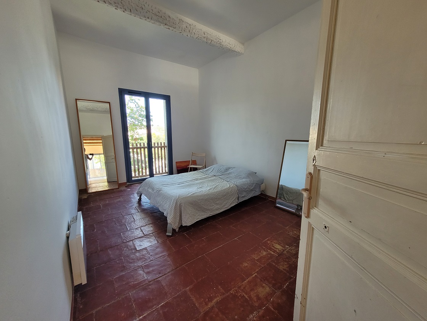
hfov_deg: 106.2
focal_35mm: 13
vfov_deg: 89.9
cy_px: 160
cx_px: 214
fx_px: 160
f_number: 2.2
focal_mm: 1.74
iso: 125
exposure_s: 1/60
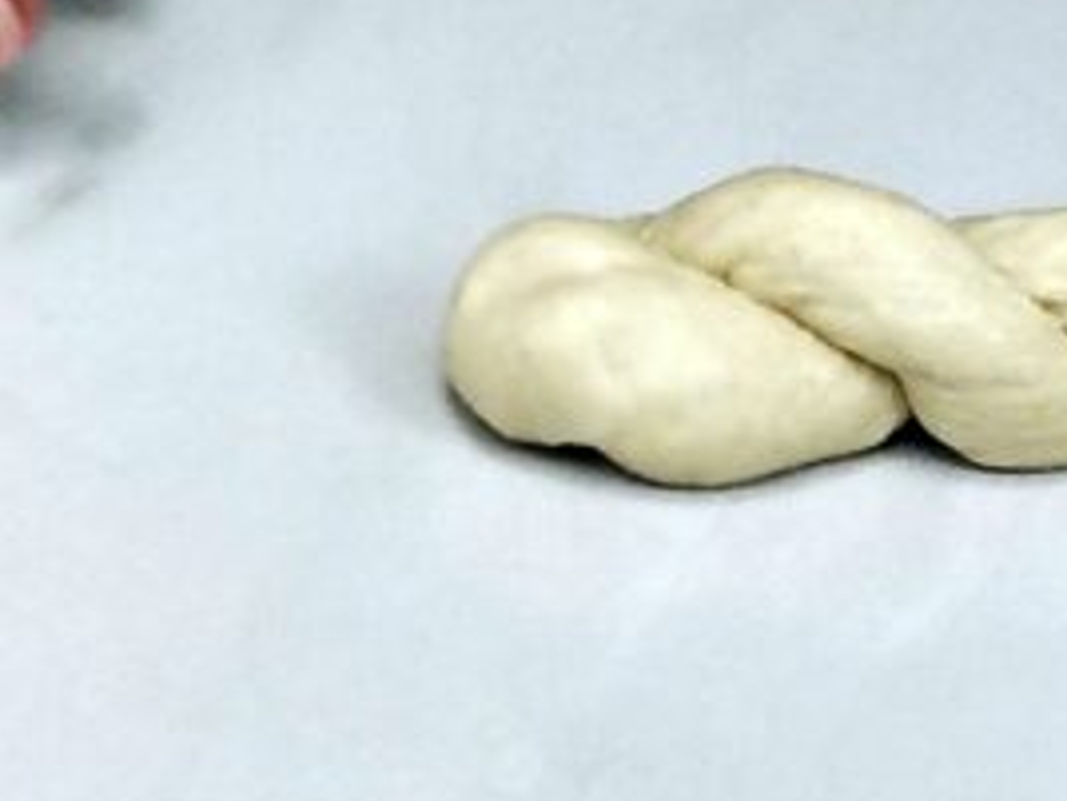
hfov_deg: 6.3
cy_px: 600
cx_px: 1171
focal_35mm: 311
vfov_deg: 4.8
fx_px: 9586
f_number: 1.75
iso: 284
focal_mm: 5.25
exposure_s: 1/100
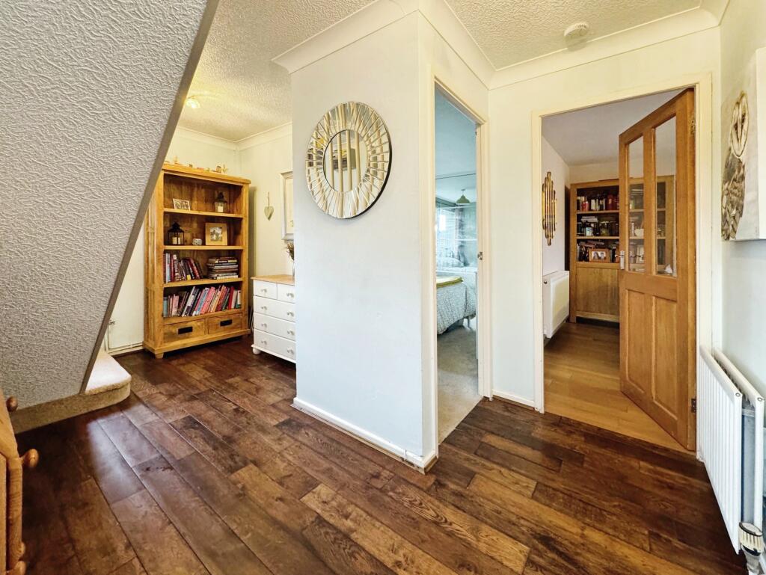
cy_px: 288
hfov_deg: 102.0
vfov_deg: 85.7
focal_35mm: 14
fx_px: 310
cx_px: 383
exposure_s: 1/50
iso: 320
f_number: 2.2
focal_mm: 2.22
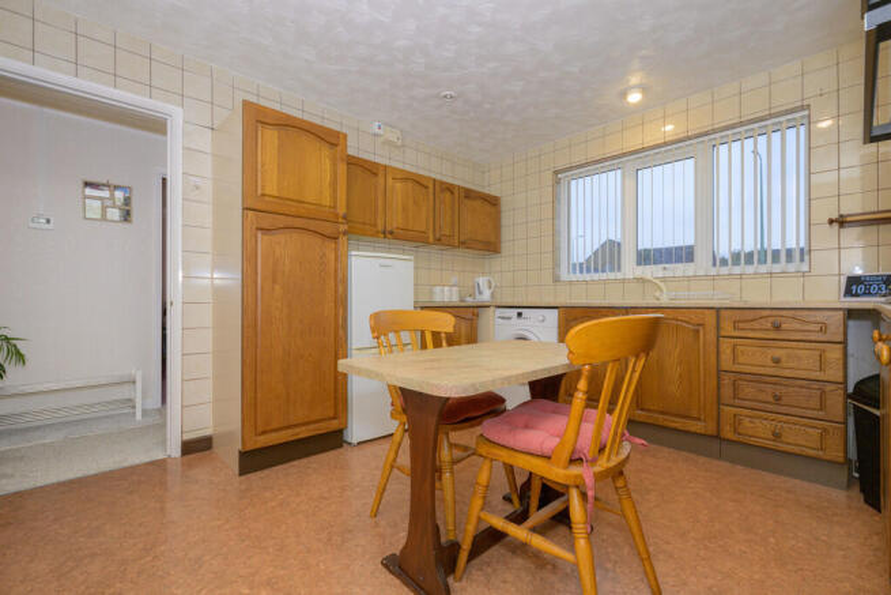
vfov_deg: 73.8
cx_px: 446
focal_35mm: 16
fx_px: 396
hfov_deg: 96.7
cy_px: 298
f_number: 7.1
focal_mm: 16
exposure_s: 1/60
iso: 320
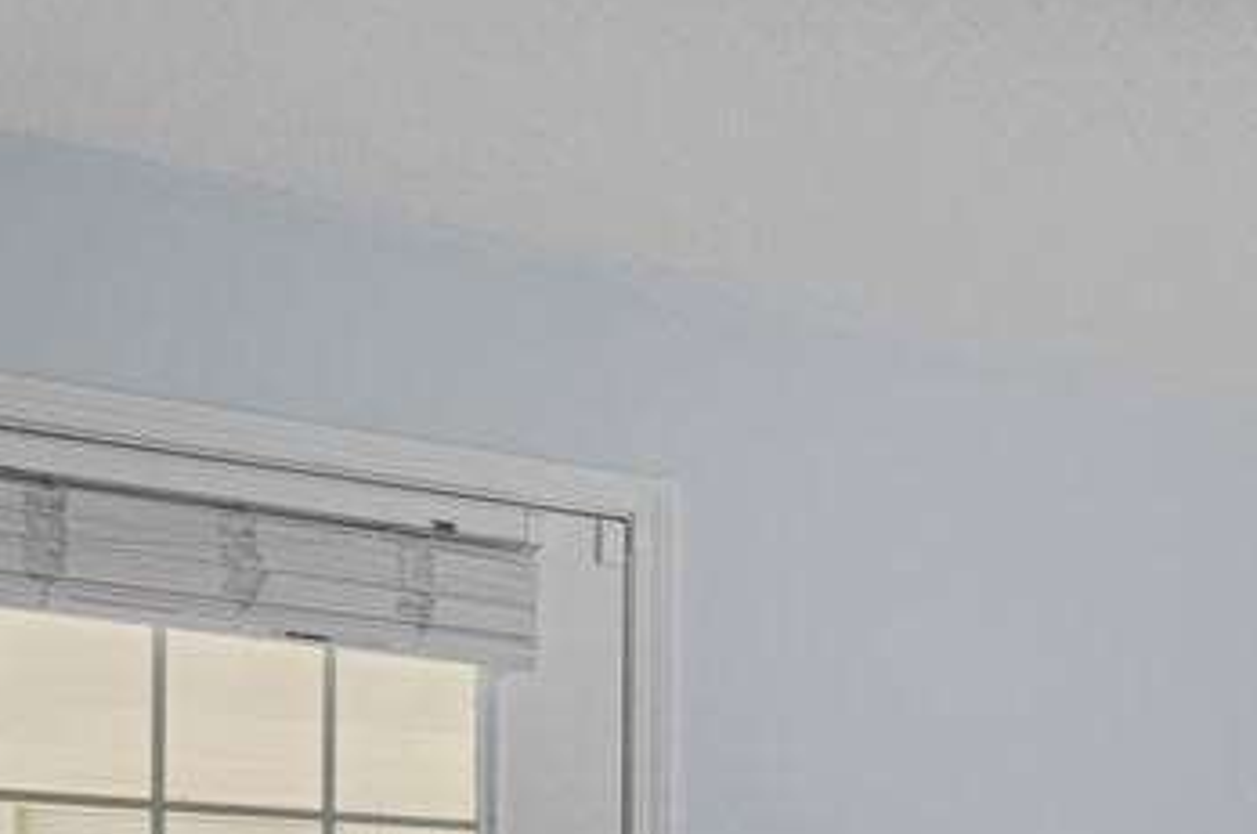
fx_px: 1798
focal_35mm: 52
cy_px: 1067
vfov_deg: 23.3
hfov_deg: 26.9
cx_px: 1900
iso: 250
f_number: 7.1
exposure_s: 1/2.5
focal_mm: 11
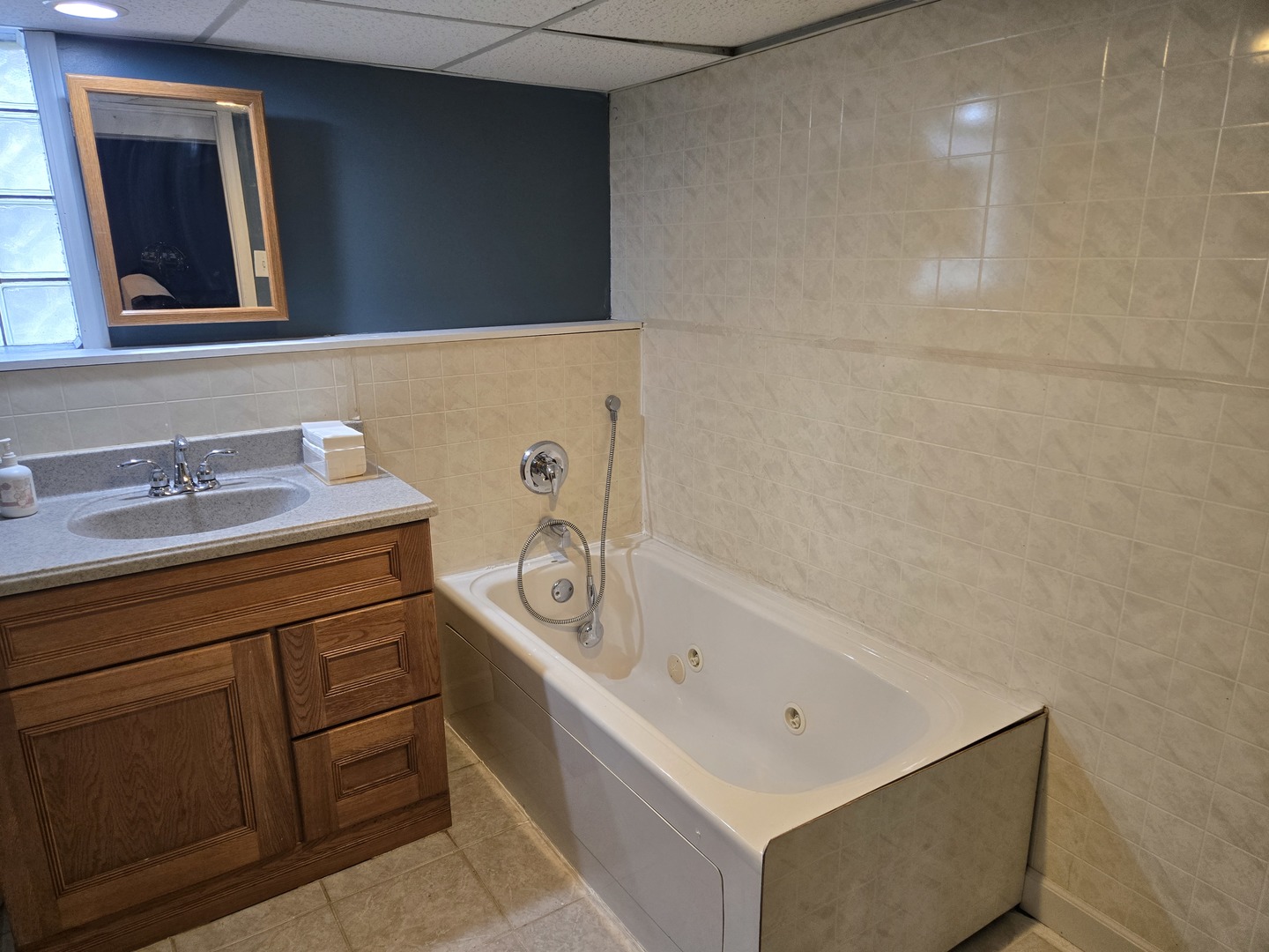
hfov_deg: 73.9
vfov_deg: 58.9
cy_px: 476
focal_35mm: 23
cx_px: 634
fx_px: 843
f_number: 1.8
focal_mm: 5.4
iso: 160
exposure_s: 1/120
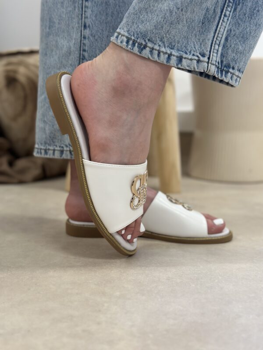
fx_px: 486
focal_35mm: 48
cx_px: 132
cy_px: 175
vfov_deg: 39.7
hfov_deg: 30.3
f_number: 1.78
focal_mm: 6.86
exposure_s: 1/100
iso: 160
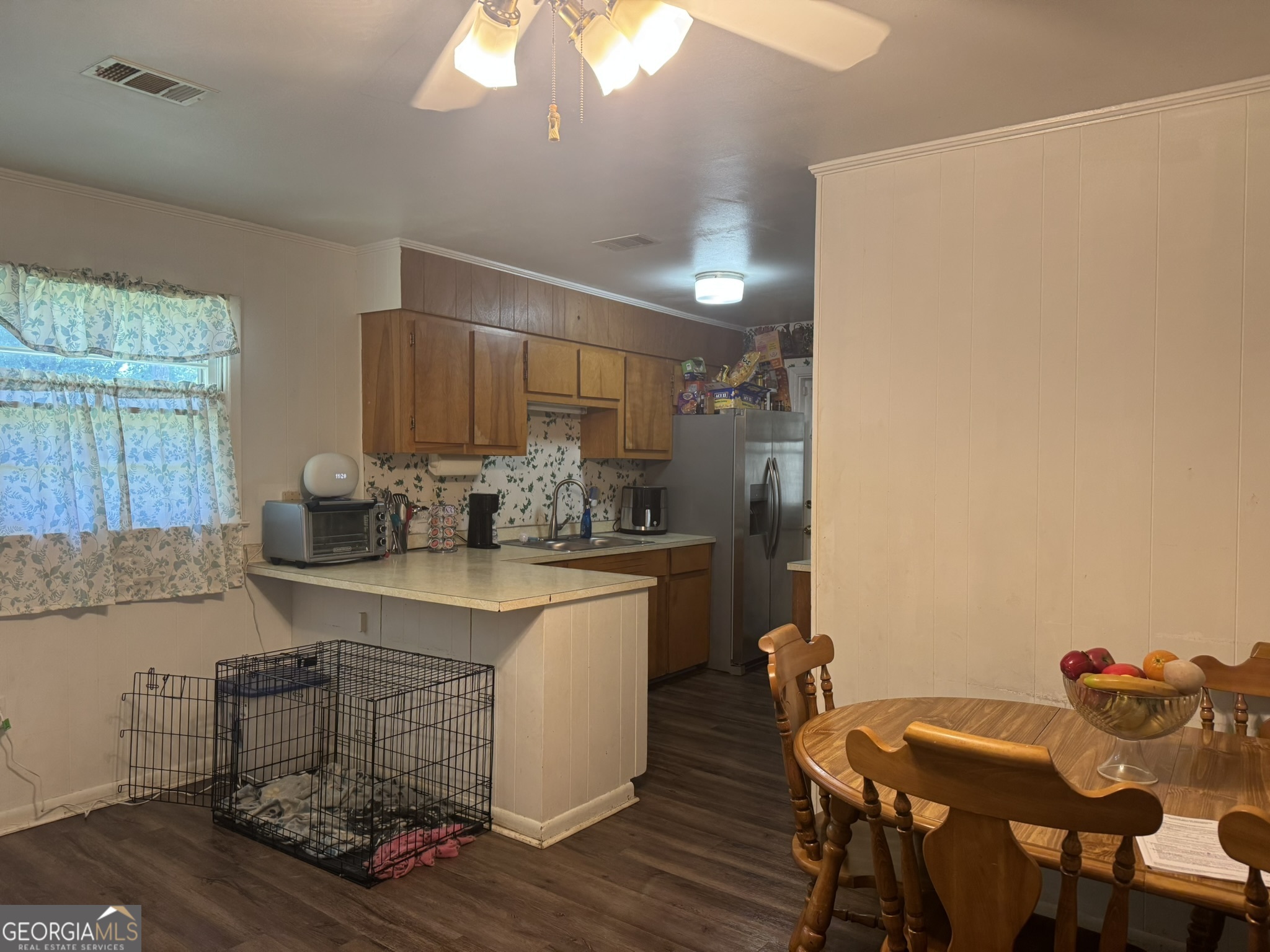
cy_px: 476
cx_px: 635
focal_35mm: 24
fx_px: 881
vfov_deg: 56.8
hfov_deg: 71.6
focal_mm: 6.76
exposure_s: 1/120
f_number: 1.78
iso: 200
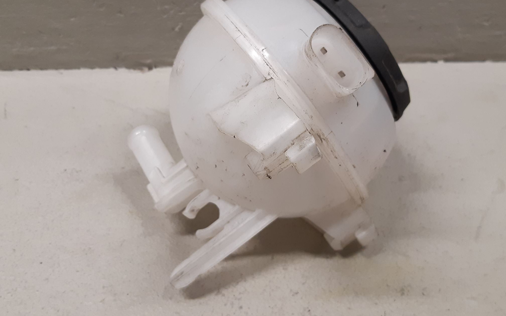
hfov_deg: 66.5
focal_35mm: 28
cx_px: 253
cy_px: 131
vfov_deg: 44.4
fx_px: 386
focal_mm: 3.93
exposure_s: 1/50
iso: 125
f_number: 1.7
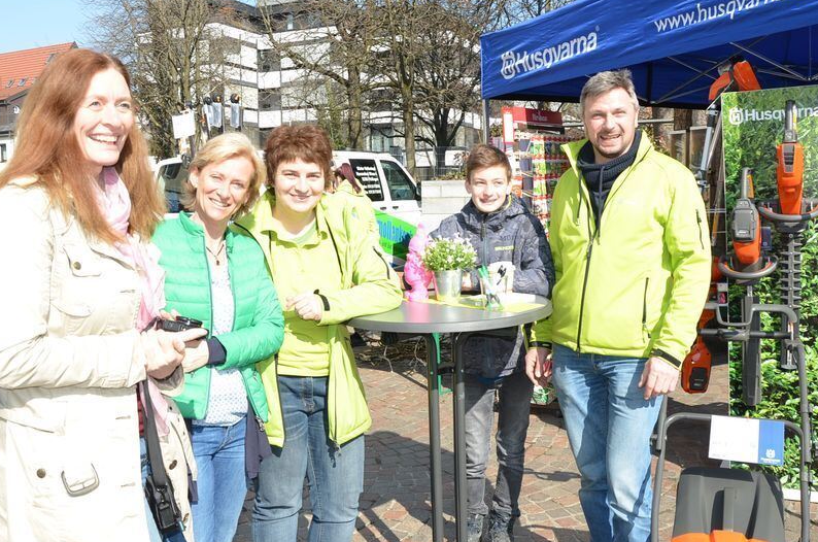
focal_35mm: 34
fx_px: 771
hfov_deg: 55.9
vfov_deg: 38.7
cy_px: 249
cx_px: 400
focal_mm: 18
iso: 100
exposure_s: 1/200
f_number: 5.6
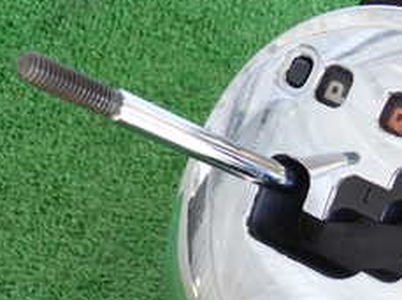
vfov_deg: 17.3
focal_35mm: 84
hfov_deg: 21.9
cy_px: 270
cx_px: 460
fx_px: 974
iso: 125
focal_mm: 5.79
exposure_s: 1/60
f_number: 2.4
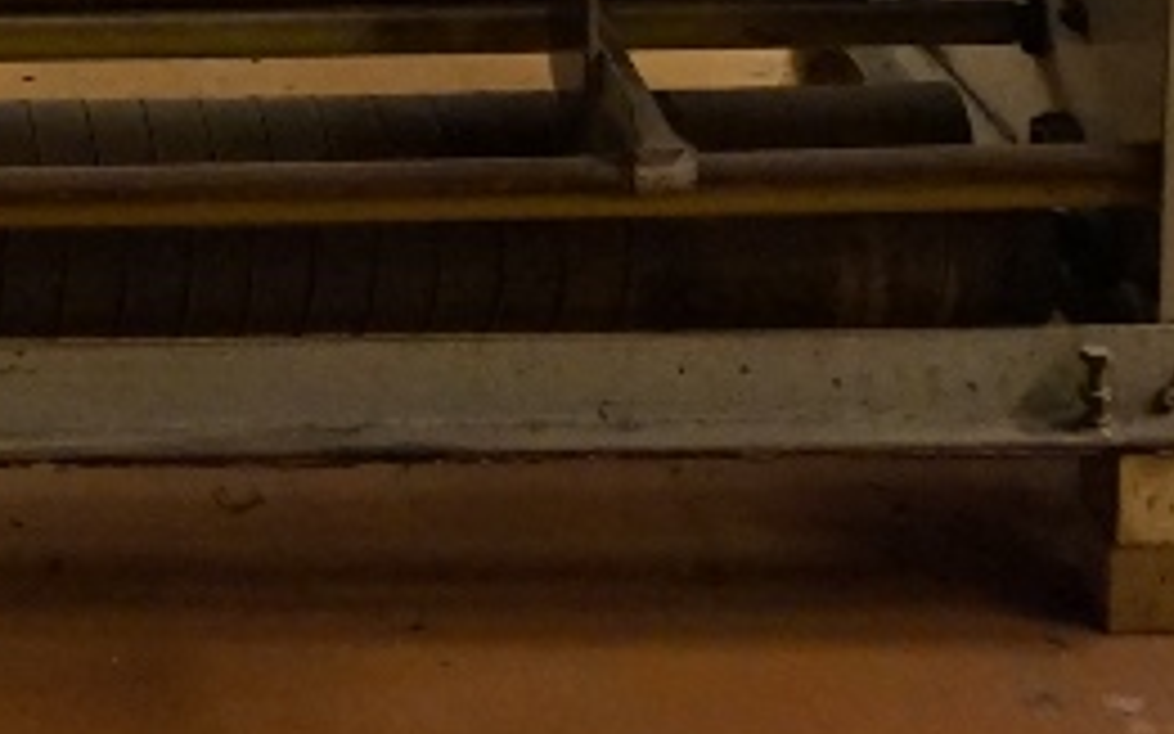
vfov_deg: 12.4
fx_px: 3071
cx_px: -211
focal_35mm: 96
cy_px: -624
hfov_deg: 20.3
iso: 3200
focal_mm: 16
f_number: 3.5
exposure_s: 1/30
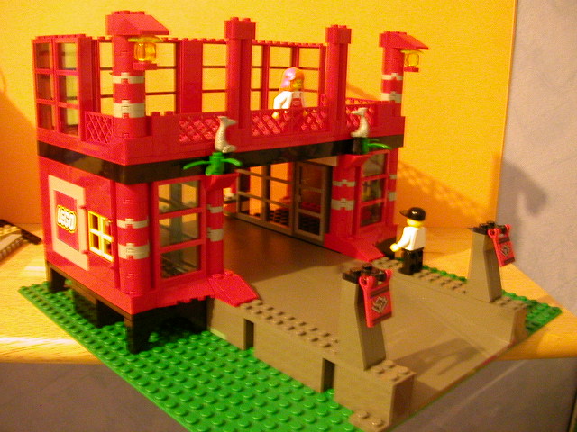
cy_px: 216
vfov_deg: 38.7
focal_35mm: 37
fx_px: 617
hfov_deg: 50.1
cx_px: 288
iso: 400
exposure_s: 1/1.8
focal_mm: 5.6
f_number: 2.7
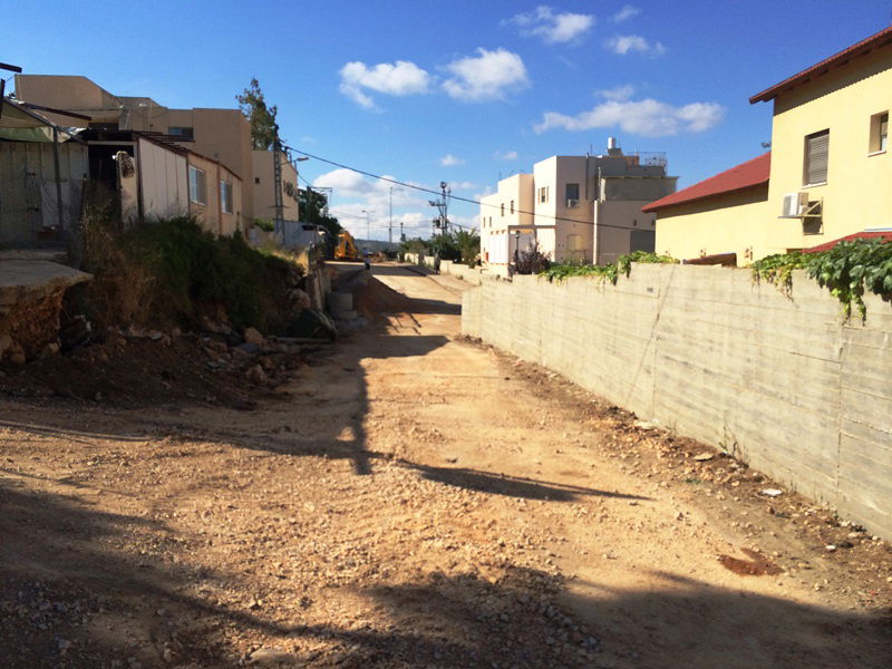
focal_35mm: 30
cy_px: 334
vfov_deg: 46.8
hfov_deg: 60.0
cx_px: 446
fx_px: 773
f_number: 2.2
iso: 40
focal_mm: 4.12
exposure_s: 1/2740
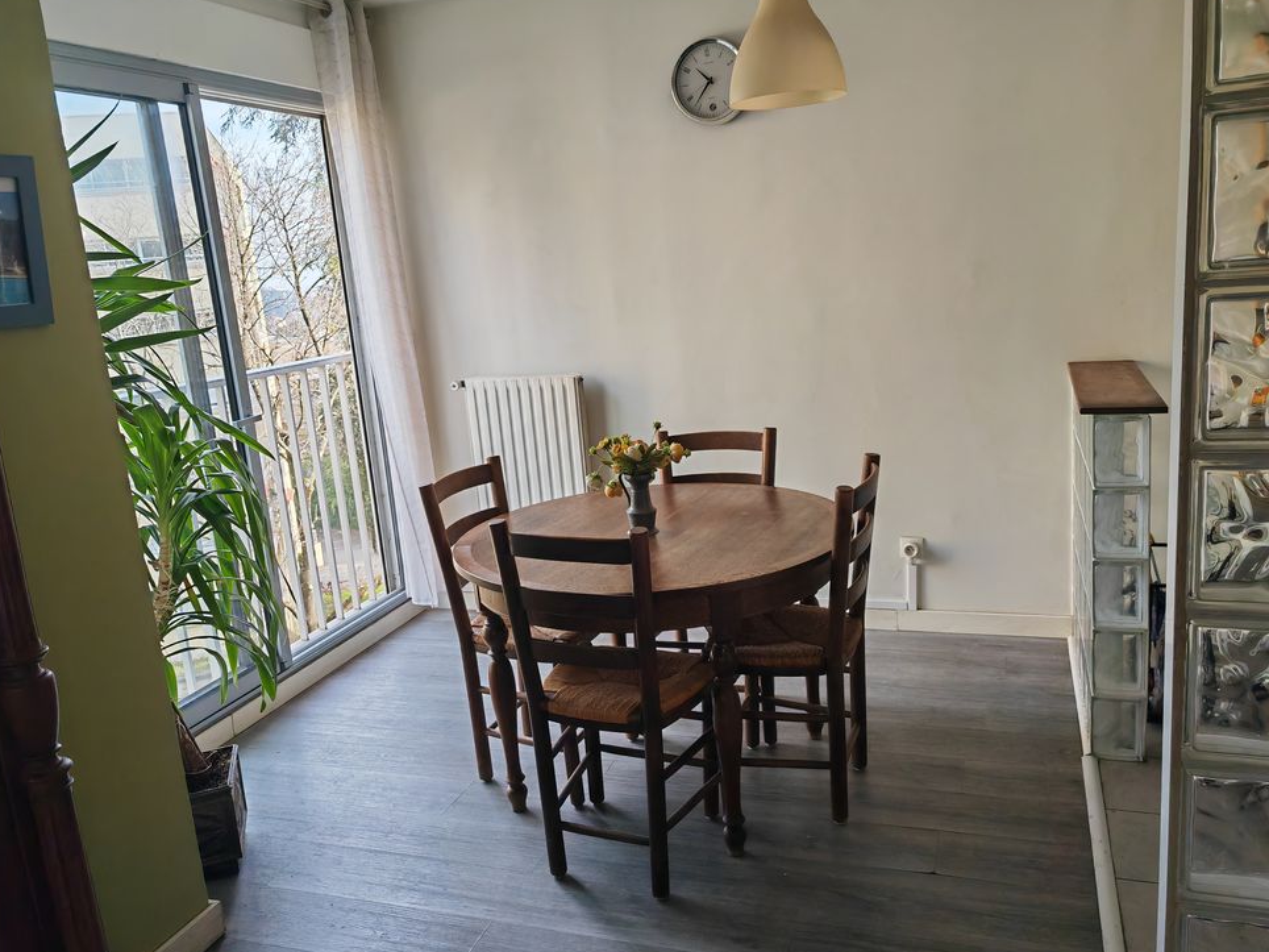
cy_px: 475
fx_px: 1026
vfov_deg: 49.7
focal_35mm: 28
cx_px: 644
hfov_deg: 63.4
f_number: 1.8
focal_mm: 5.53
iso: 80
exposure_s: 1/400
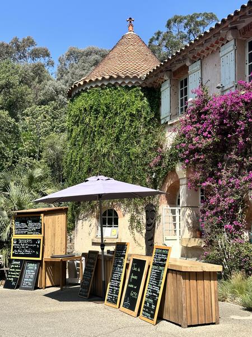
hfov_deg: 30.3
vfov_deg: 39.7
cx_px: 126
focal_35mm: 48
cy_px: 168
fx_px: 466
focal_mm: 6.86
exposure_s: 1/2976
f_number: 1.78
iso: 64
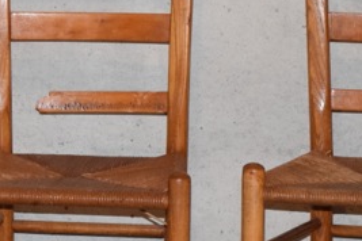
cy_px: 154
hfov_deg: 6.6
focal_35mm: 309
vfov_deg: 4.4
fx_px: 3106
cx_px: -60
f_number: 5.6
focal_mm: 55
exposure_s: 1/60
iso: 3200
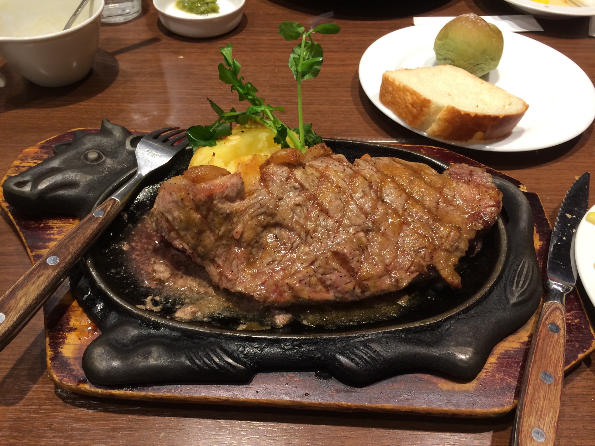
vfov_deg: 46.8
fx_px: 516
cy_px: 223
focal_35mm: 30
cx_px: 298
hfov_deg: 60.0
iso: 40
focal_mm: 4.12
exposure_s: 1/30
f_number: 2.2
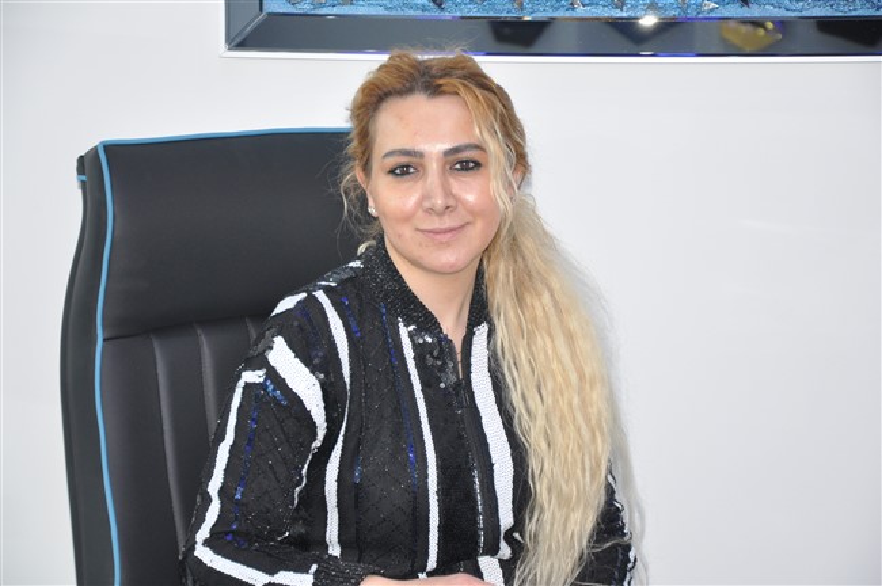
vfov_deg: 11.4
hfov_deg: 17.1
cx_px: 441
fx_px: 2937
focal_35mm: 120
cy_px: 293
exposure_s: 1/60
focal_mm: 80
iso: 720
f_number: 5.3
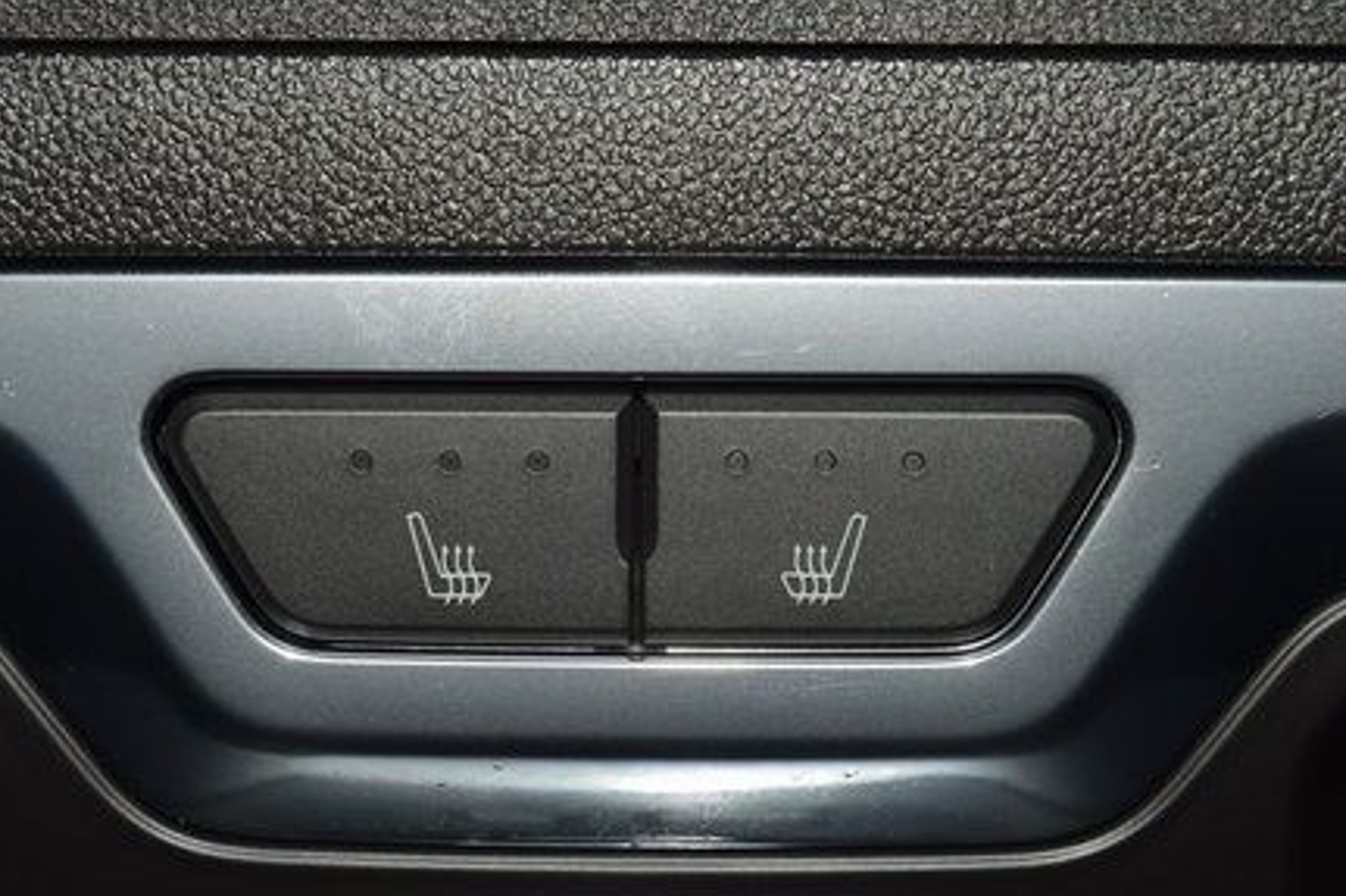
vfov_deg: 8.8
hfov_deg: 13.2
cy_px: 514
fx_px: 5830
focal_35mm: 156
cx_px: 618
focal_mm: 70
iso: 100
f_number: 8
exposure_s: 1/125
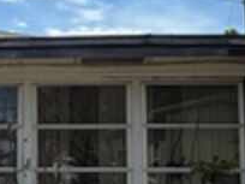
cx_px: 7
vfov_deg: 16.8
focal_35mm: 88
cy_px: 83
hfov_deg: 21.6
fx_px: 623
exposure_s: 1/2611
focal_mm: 2.22
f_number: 2.2
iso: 50
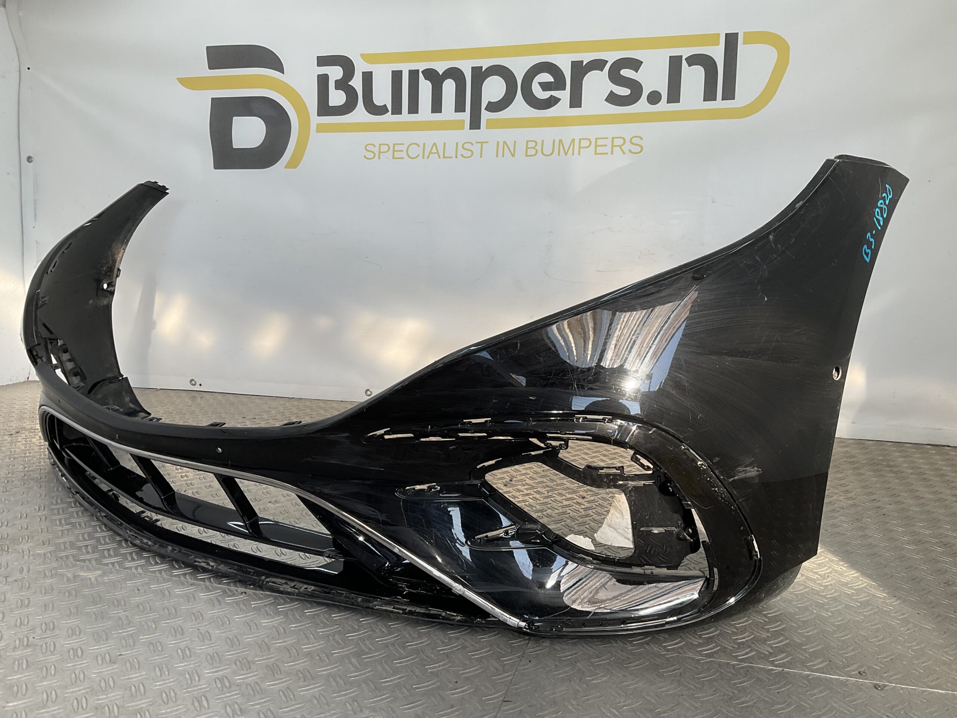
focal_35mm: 29
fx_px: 802
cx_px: 478
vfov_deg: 48.2
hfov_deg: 61.7
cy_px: 359
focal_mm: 3
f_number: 1.8
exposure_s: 1/327
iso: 16
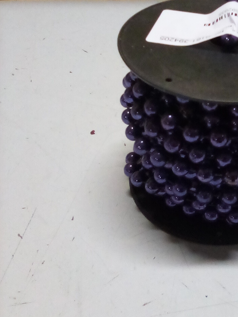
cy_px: 120
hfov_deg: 29.4
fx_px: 440
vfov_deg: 39.4
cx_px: 201
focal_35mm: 48
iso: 213
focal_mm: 2.27
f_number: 2.2
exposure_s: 1/25
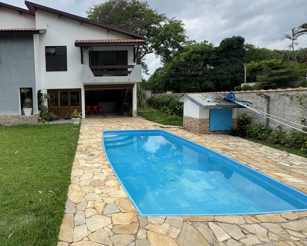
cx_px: 91
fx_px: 191
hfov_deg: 74.0
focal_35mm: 21
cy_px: 111
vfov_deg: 65.4
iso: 50
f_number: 2.2
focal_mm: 2.22
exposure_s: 1/1078
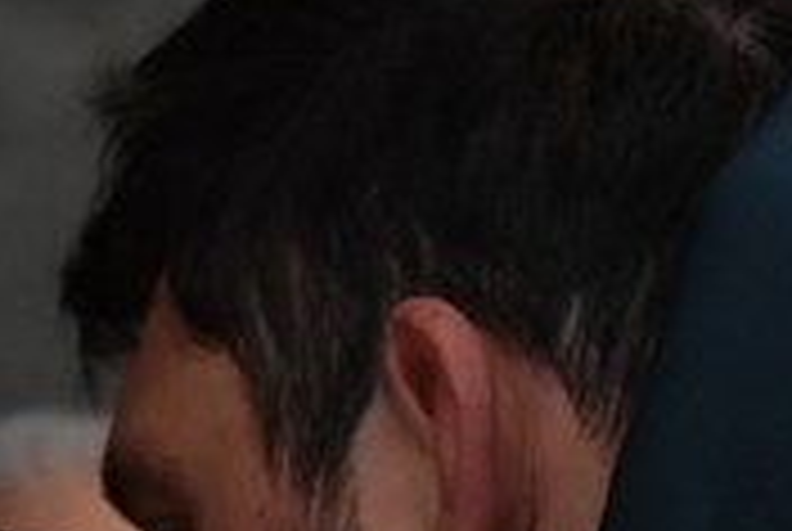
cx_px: -302
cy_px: 808
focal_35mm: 371
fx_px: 8176
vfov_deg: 3.7
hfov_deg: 5.5
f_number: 5.6
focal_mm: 85
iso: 2200
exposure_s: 1/320
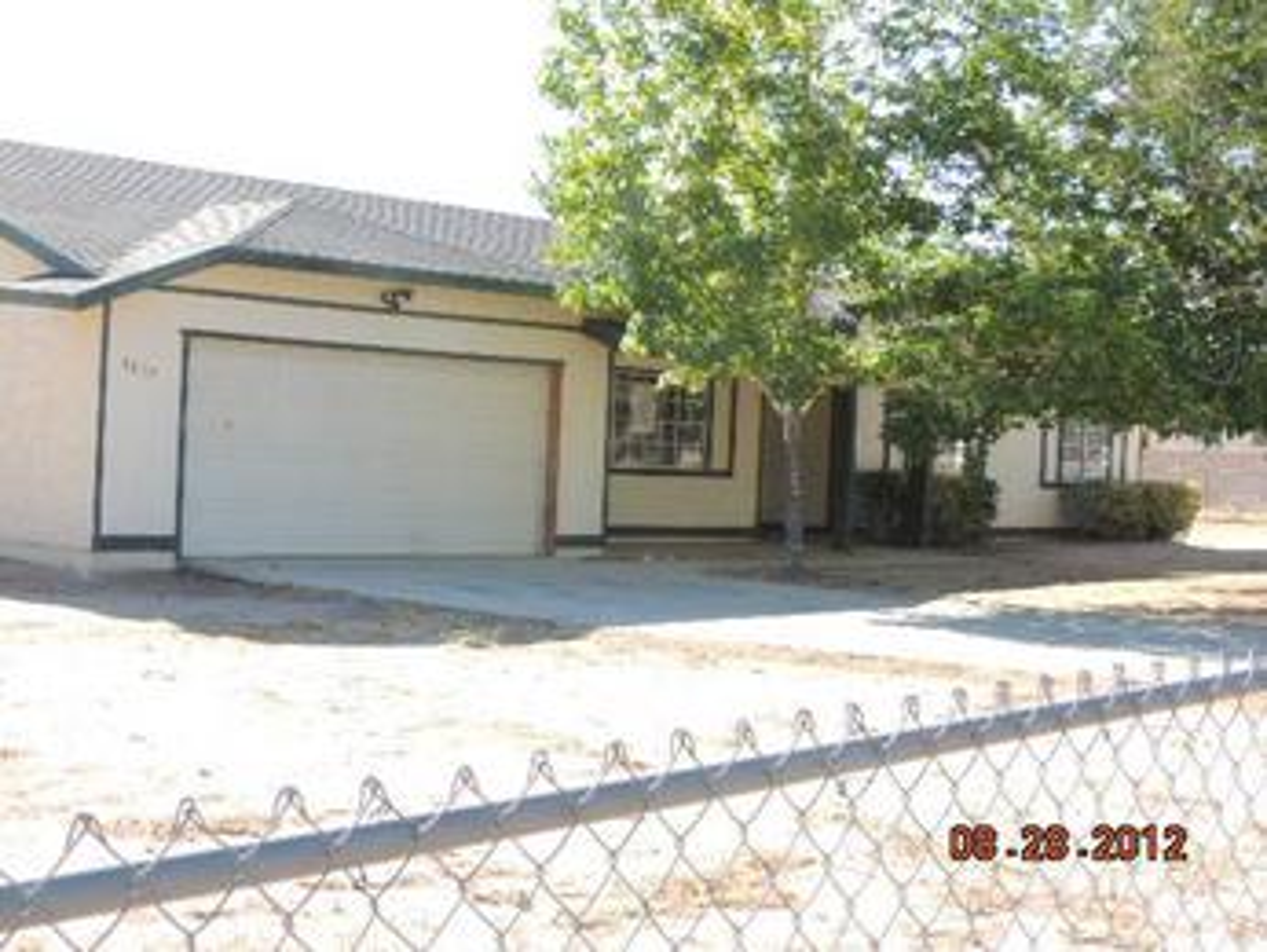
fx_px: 2014
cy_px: 476
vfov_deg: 26.6
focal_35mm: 55
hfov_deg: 34.9
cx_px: 634
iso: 125
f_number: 8.2
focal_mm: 9.8
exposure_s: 1/60
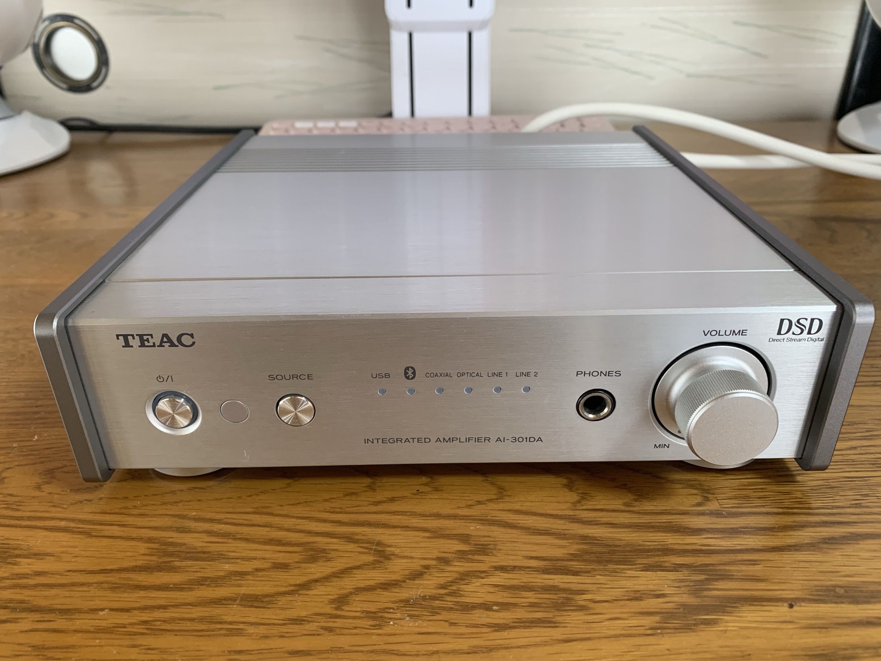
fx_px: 662
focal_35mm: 26
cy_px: 330
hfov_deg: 67.3
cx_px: 440
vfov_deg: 53.1
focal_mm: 4.25
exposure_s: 1/60
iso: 100
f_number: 1.8
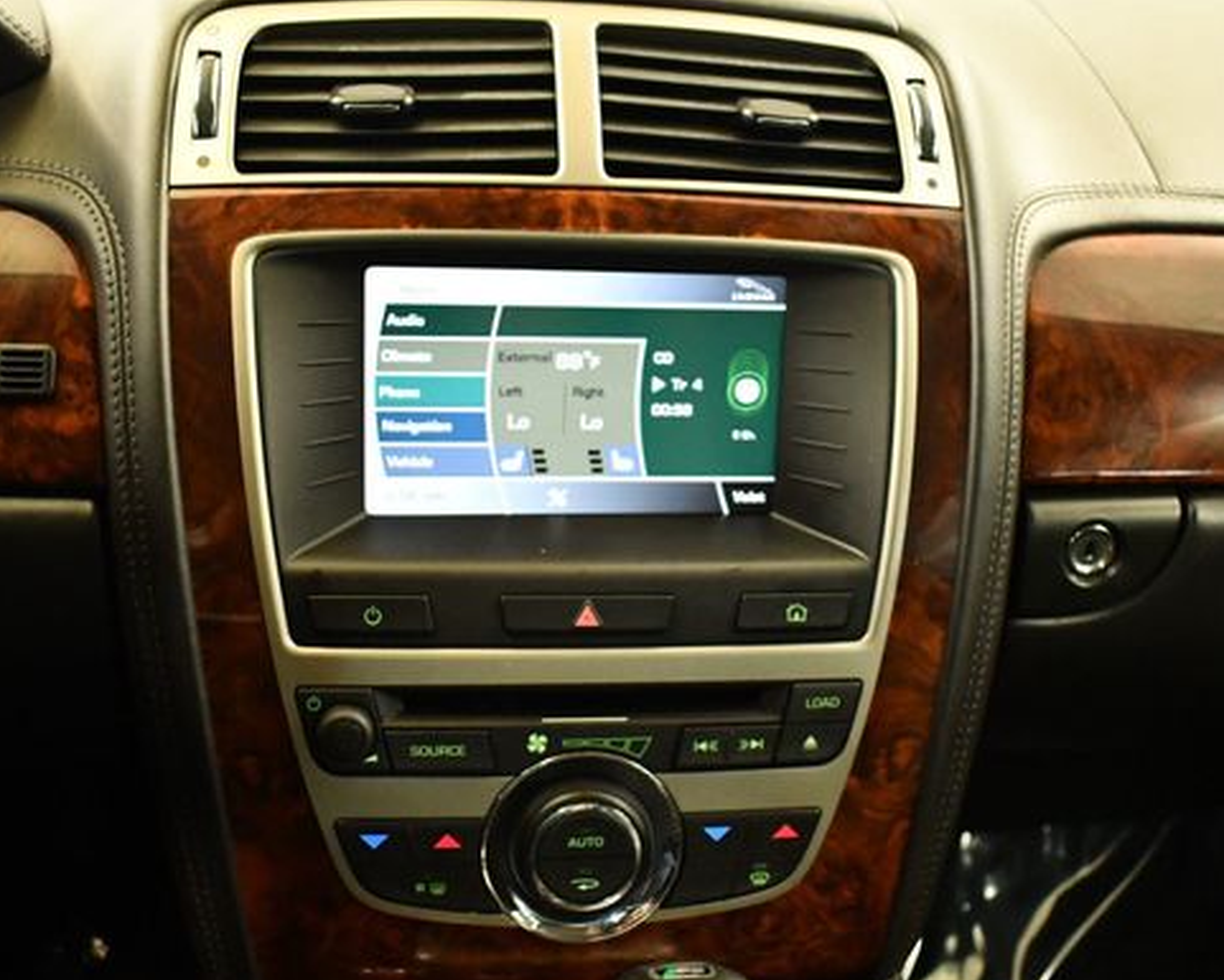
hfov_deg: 41.1
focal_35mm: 45
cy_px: 540
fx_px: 1630
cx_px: 603
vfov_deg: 33.4
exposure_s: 1/60
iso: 3200
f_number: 3.5
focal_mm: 18
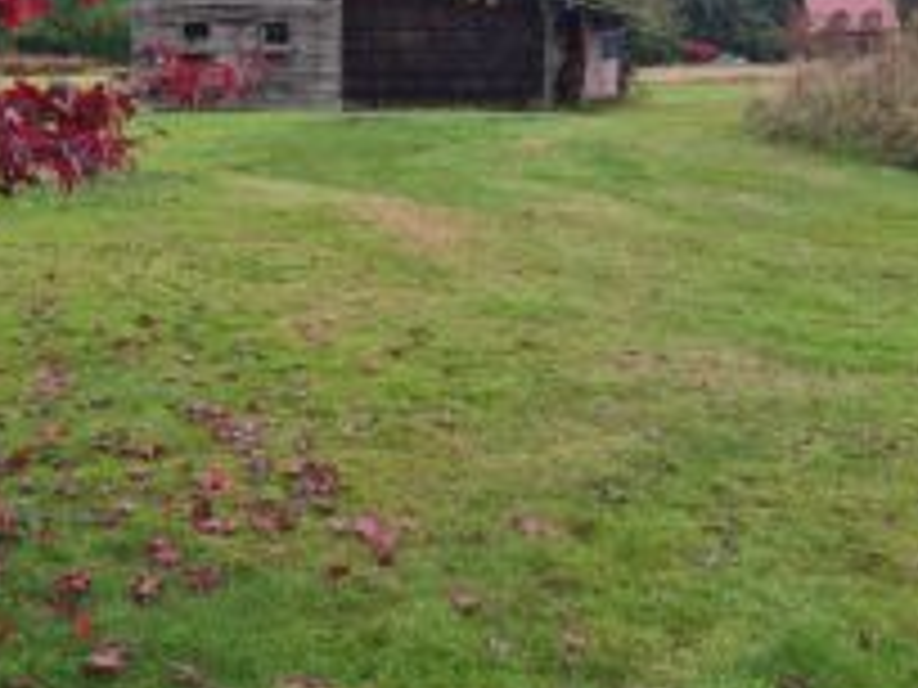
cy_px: 198
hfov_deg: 41.8
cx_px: 342
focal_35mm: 45
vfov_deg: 31.8
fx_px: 1193
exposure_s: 1/180
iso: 64
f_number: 1.8
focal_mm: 5.4
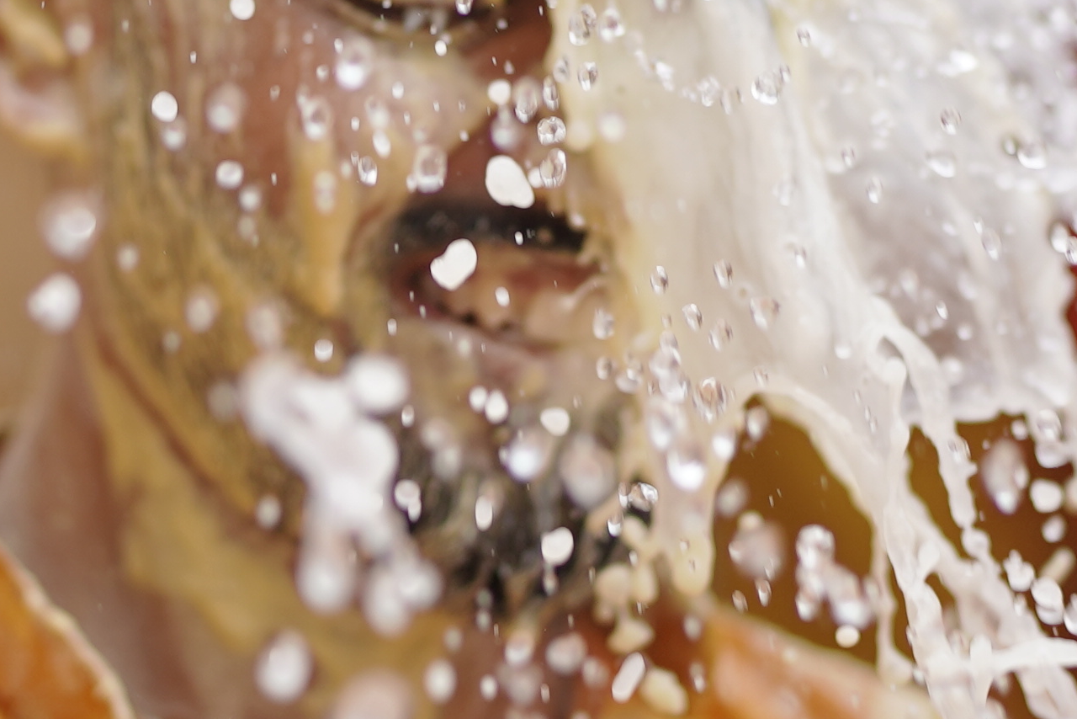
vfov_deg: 8.3
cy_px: -38
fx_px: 4907
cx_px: 386
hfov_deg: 12.5
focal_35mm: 164
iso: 125
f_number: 1.4
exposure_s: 1/1250
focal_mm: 35
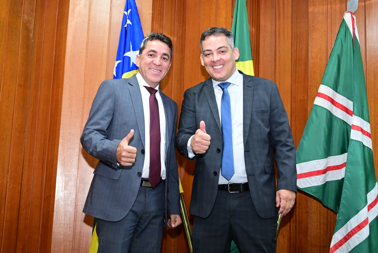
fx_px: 525
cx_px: 189
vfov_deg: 27.0
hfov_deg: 39.6
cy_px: 126
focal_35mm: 50
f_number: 4
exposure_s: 1/125
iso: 4000
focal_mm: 33.5
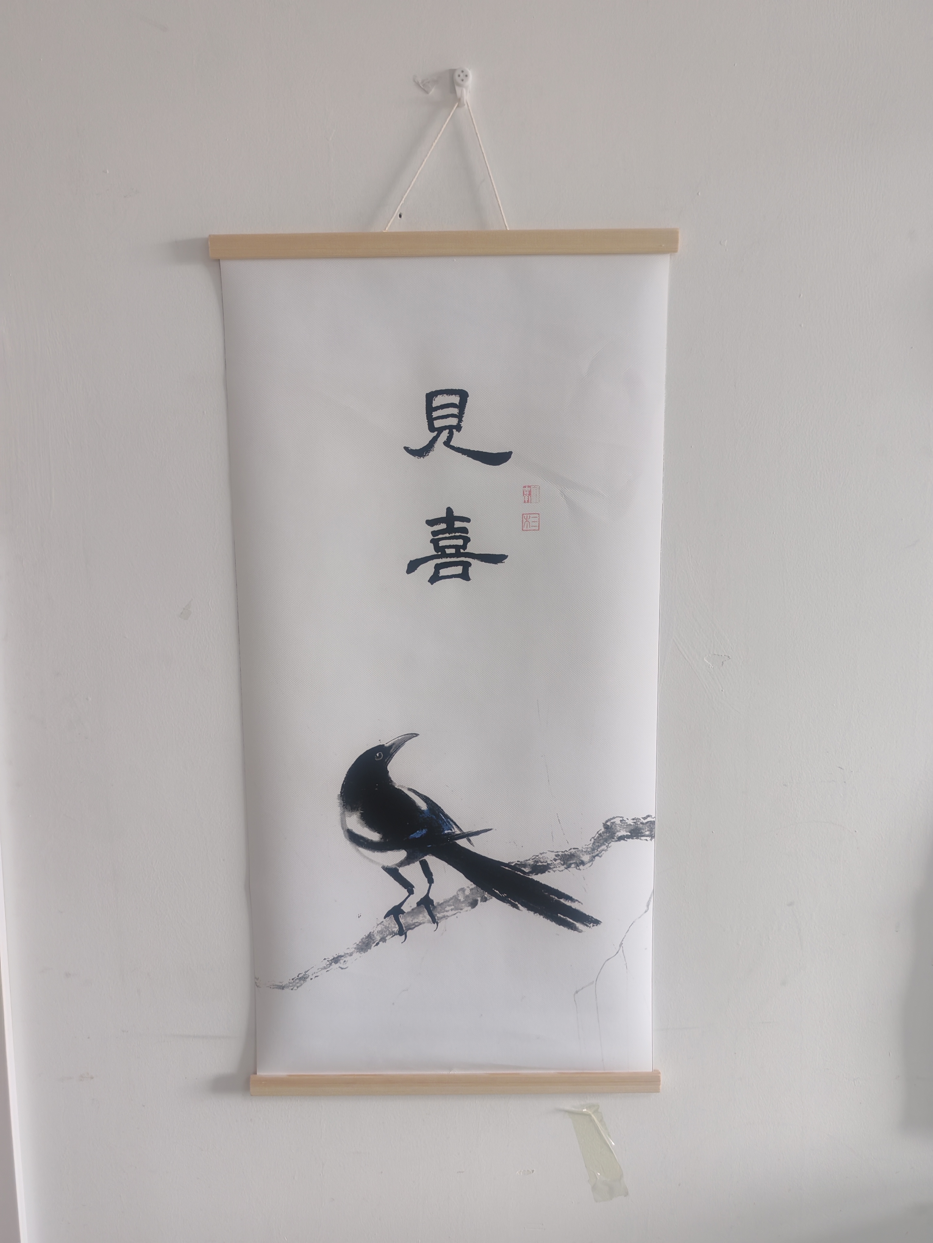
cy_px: 622
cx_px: 466
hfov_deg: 51.4
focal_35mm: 27
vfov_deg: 65.3
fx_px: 970
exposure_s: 1/100
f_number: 1.95
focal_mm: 5.52
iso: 160
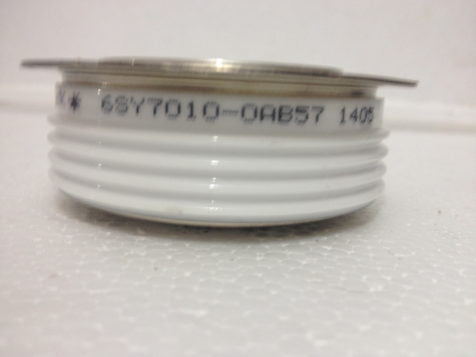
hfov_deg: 52.6
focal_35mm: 35
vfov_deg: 40.7
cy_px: 178
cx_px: 238
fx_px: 481
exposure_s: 1/20
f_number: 2.4
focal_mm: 4.28
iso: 80
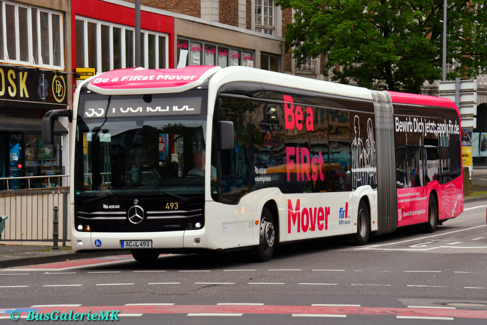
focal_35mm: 112
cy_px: 162
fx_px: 1515
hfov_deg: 18.3
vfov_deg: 12.2
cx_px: 244
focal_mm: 75
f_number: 6.3
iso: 400
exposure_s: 1/1667
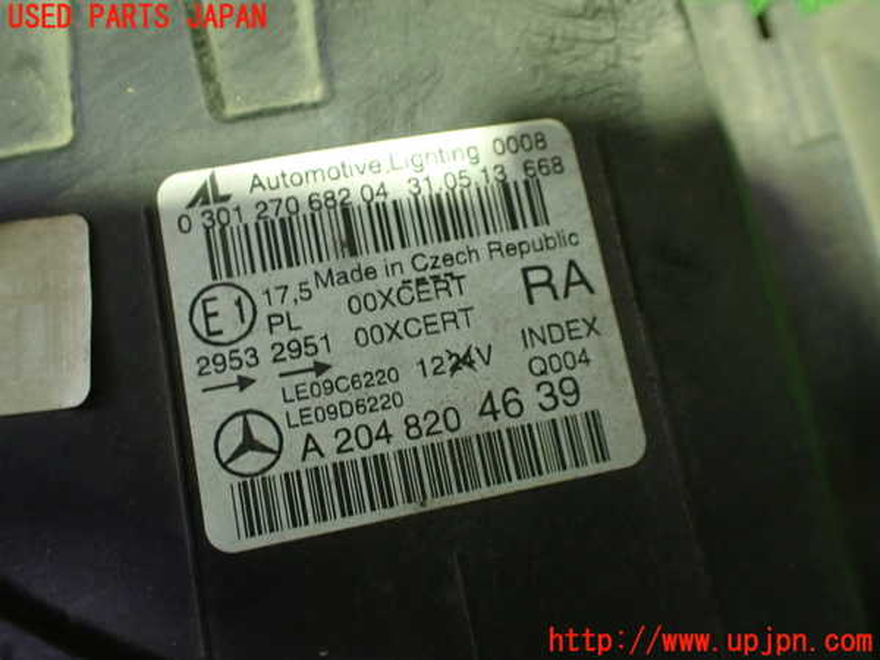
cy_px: 330
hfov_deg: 60.0
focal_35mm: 30
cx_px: 440
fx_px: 763
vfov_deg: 46.8
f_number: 2.3
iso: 800
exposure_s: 1/50
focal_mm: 5.4
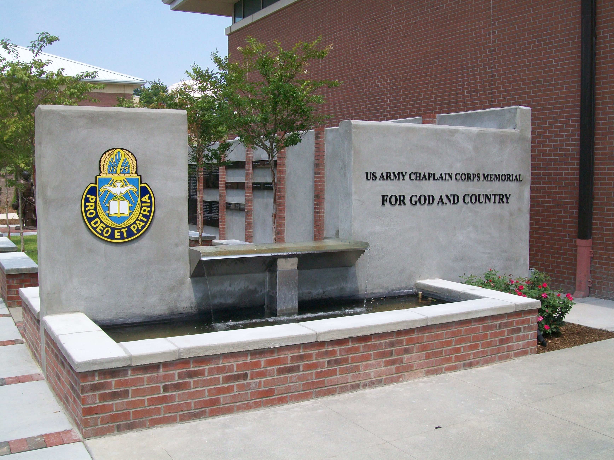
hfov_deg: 51.4
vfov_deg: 39.7
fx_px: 639
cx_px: 307
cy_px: 230
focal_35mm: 36
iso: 64
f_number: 4.8
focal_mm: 6
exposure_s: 1/320
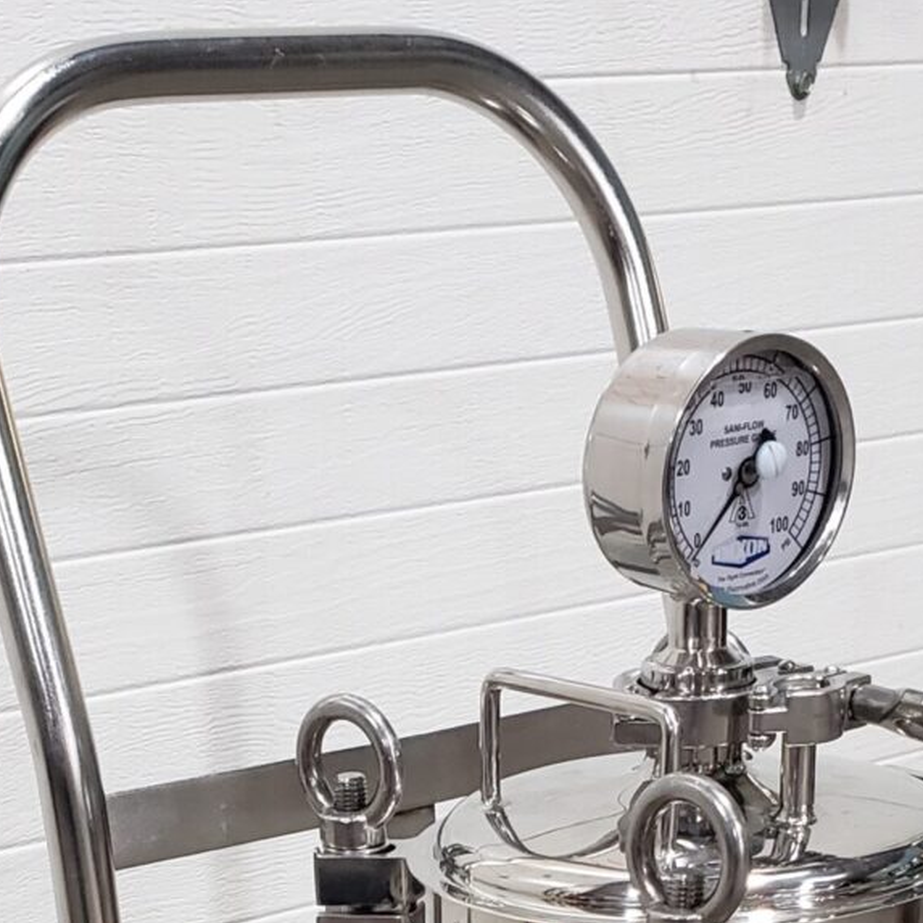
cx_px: 390
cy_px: 1409
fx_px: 2323
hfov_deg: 22.5
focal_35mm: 77
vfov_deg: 19.4
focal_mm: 4.3
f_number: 2.4
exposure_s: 1/40
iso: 250
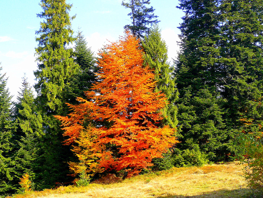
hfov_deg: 46.8
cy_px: 98
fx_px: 304
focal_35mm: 40
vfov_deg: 36.0
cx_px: 136
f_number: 5.6
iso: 200
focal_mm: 6
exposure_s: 1/200
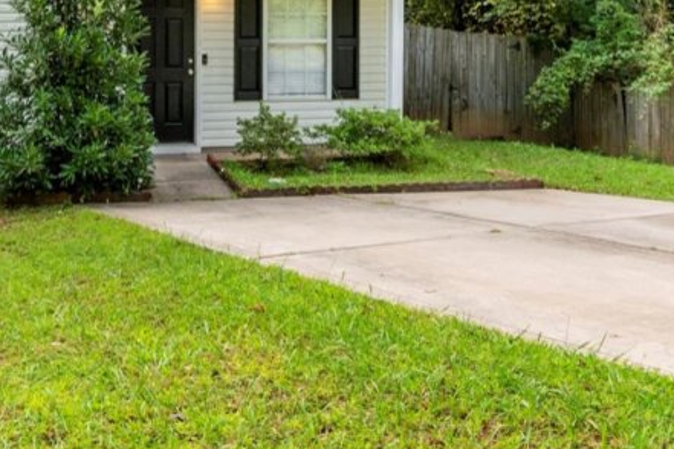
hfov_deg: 39.3
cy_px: 23
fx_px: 917
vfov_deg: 26.4
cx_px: 170
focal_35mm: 49
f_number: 4.8
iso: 500
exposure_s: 1/250
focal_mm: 12
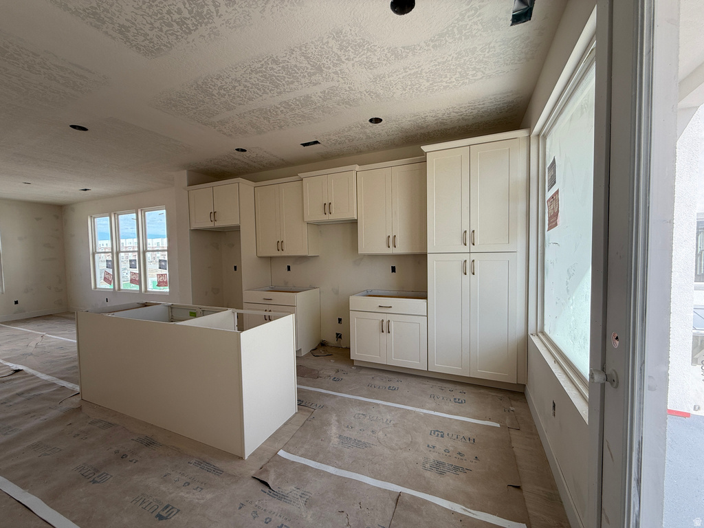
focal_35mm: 14
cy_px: 264
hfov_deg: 102.1
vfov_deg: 85.7
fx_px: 285
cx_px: 352
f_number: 2.2
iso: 50
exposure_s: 1/236
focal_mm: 2.22
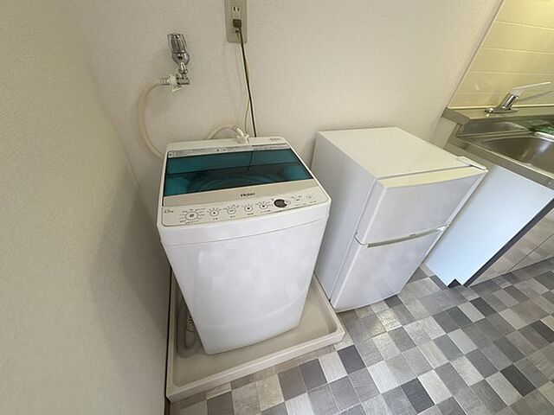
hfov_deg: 102.1
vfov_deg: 85.7
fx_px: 224
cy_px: 208
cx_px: 277
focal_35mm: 14
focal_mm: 2.22
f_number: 2.2
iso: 200
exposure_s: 1/60
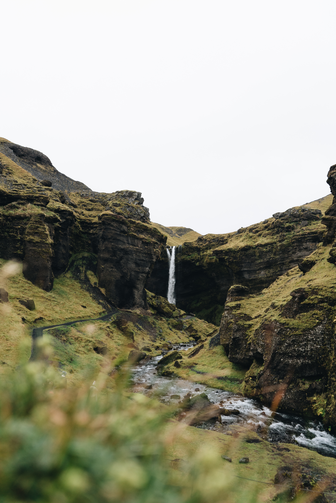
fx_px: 392
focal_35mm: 28
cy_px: 252
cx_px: 168
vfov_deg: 65.5
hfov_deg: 46.4
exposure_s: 1/250
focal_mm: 28
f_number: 4.5
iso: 500
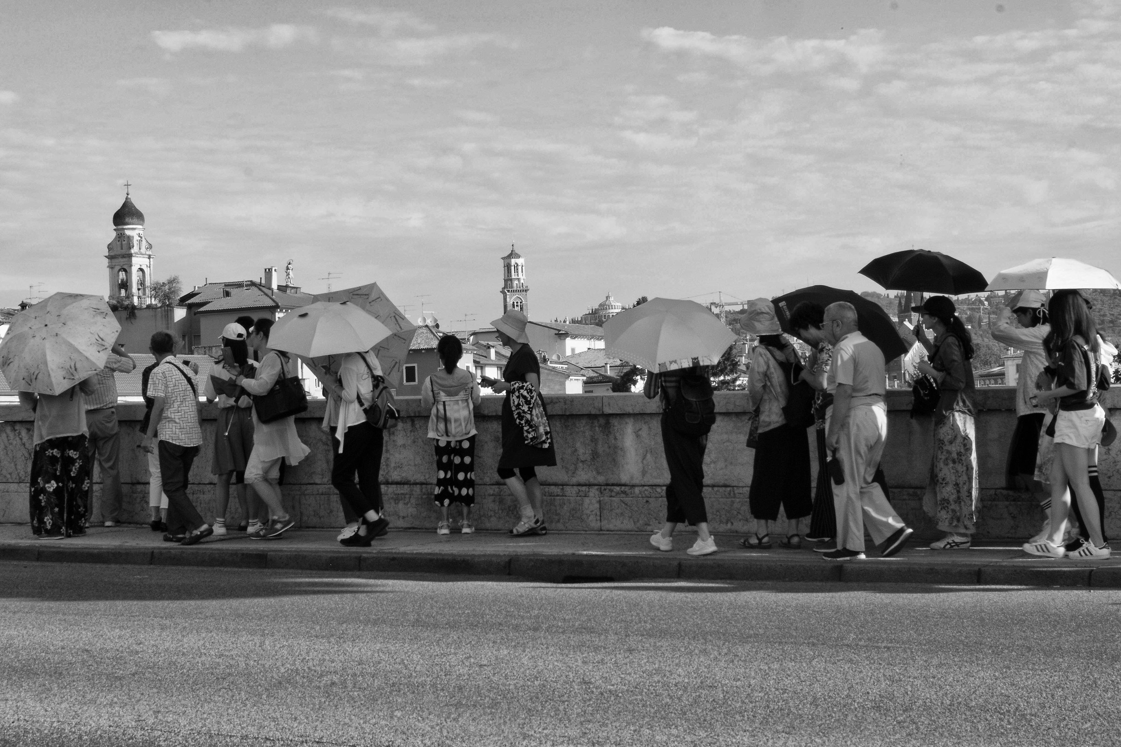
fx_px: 2335
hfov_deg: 27.0
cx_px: 560
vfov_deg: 18.2
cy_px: 374
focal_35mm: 75
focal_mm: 50
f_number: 22
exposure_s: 1/125
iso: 800
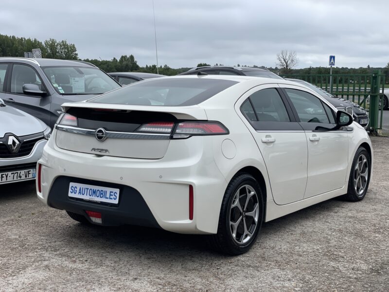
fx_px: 584
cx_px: 194
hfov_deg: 36.8
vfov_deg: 28.0
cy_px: 146
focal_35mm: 52
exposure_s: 1/922
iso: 32
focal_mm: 6
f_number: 2
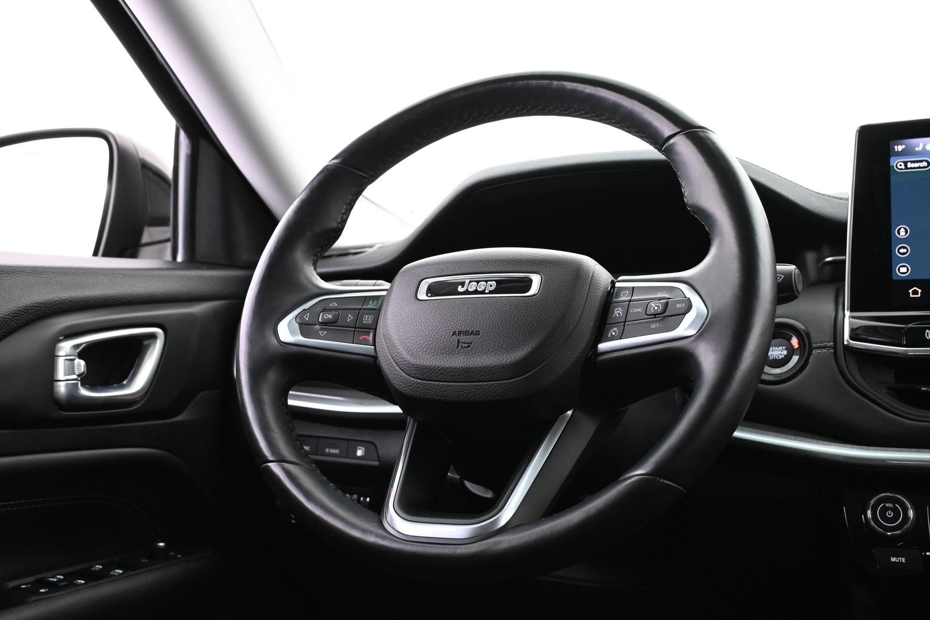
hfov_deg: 48.7
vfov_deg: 33.6
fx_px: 1027
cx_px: 465
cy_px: 310
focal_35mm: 40
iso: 1600
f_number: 4.5
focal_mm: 26.5
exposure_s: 1/13
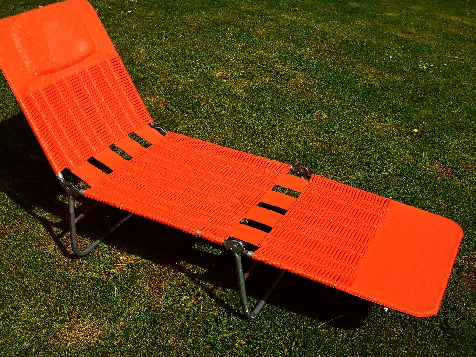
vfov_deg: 32.9
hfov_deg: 42.9
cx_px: 212
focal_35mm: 44
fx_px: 605
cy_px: 177
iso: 50
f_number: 1.8
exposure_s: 1/3257
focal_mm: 3.95
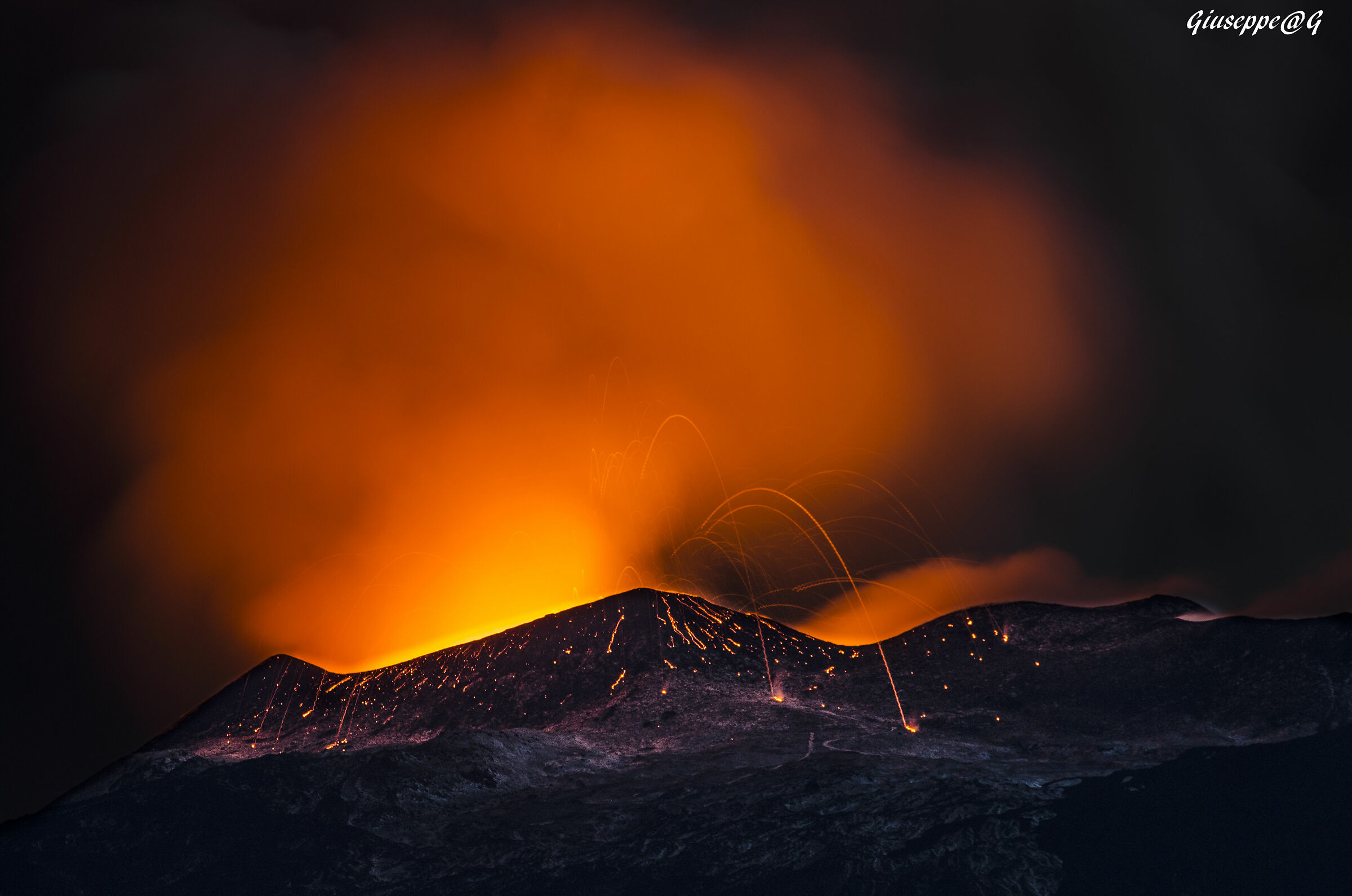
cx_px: 676
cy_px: 448
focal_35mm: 570
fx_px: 21364
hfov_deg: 3.6
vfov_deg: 2.4
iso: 100
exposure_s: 30
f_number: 8
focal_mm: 380
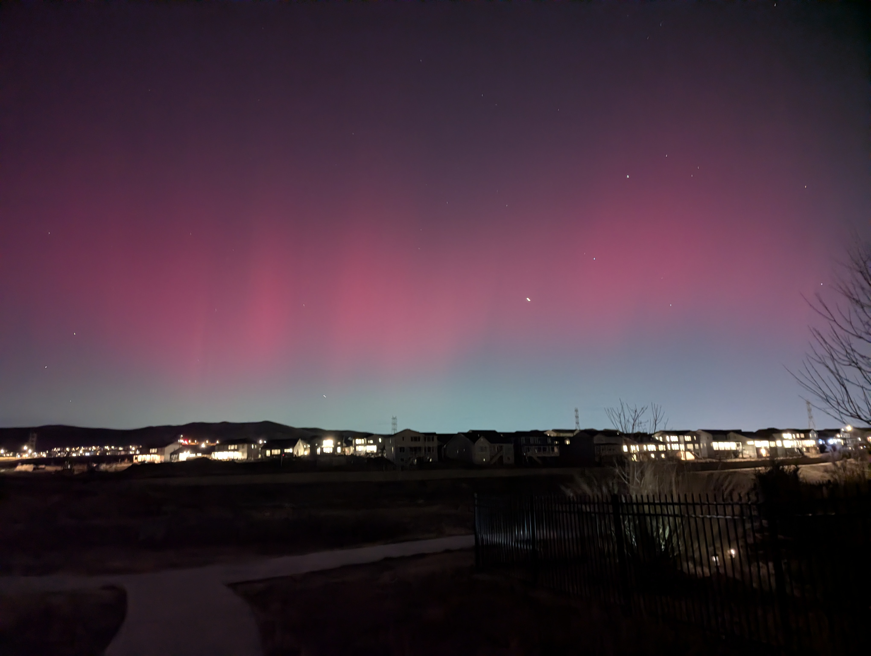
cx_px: 436
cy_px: 328
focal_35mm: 24
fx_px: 605
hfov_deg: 71.5
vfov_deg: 56.9
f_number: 1.85
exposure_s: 1/3.01
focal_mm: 6.81
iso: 2031
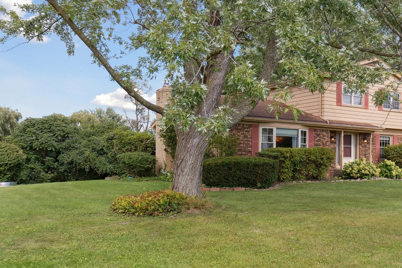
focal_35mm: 35
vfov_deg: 37.7
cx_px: 277
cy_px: 159
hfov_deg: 53.1
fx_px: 391
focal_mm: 15
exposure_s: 1/125
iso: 100
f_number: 8
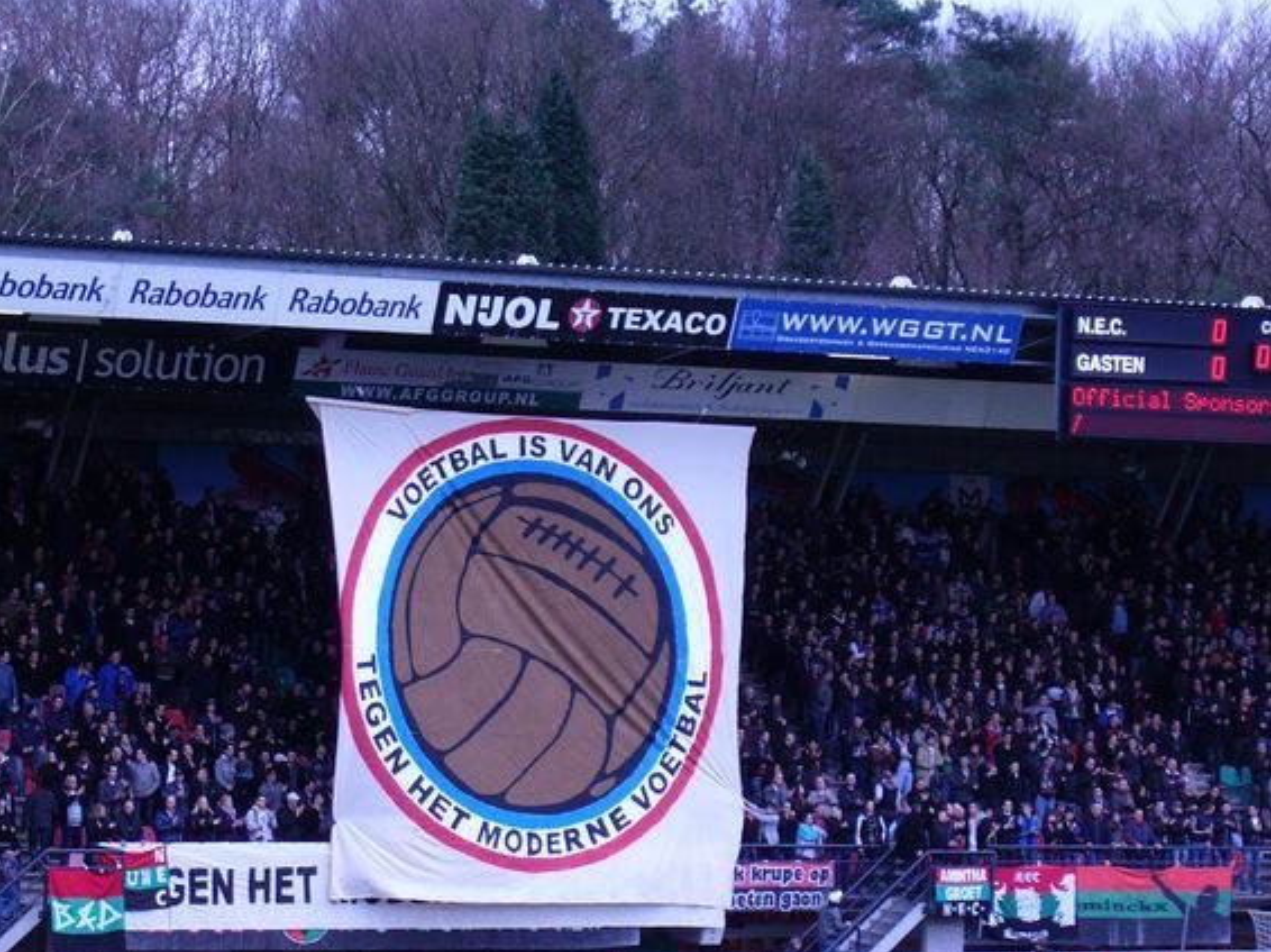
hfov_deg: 14.0
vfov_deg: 10.5
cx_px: 636
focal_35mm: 141
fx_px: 5175
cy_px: 474
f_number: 4.9
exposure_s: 1/50
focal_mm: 17.4
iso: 100
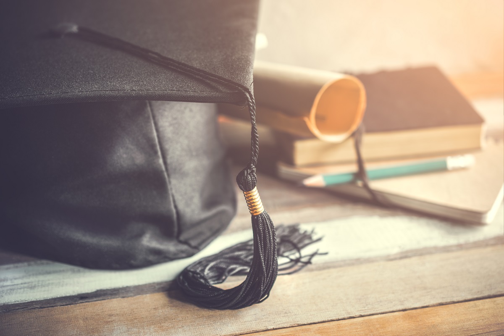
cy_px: 168
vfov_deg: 22.6
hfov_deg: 33.4
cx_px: 252
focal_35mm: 60
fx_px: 840
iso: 100
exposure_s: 1/30
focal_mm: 40
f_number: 3
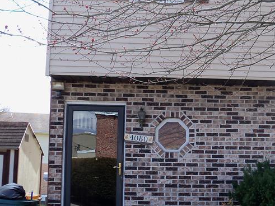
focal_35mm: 73
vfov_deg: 20.2
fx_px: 580
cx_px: 240
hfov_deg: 25.9
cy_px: 101
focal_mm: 6.2
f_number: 3.5
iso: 80
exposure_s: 1/200
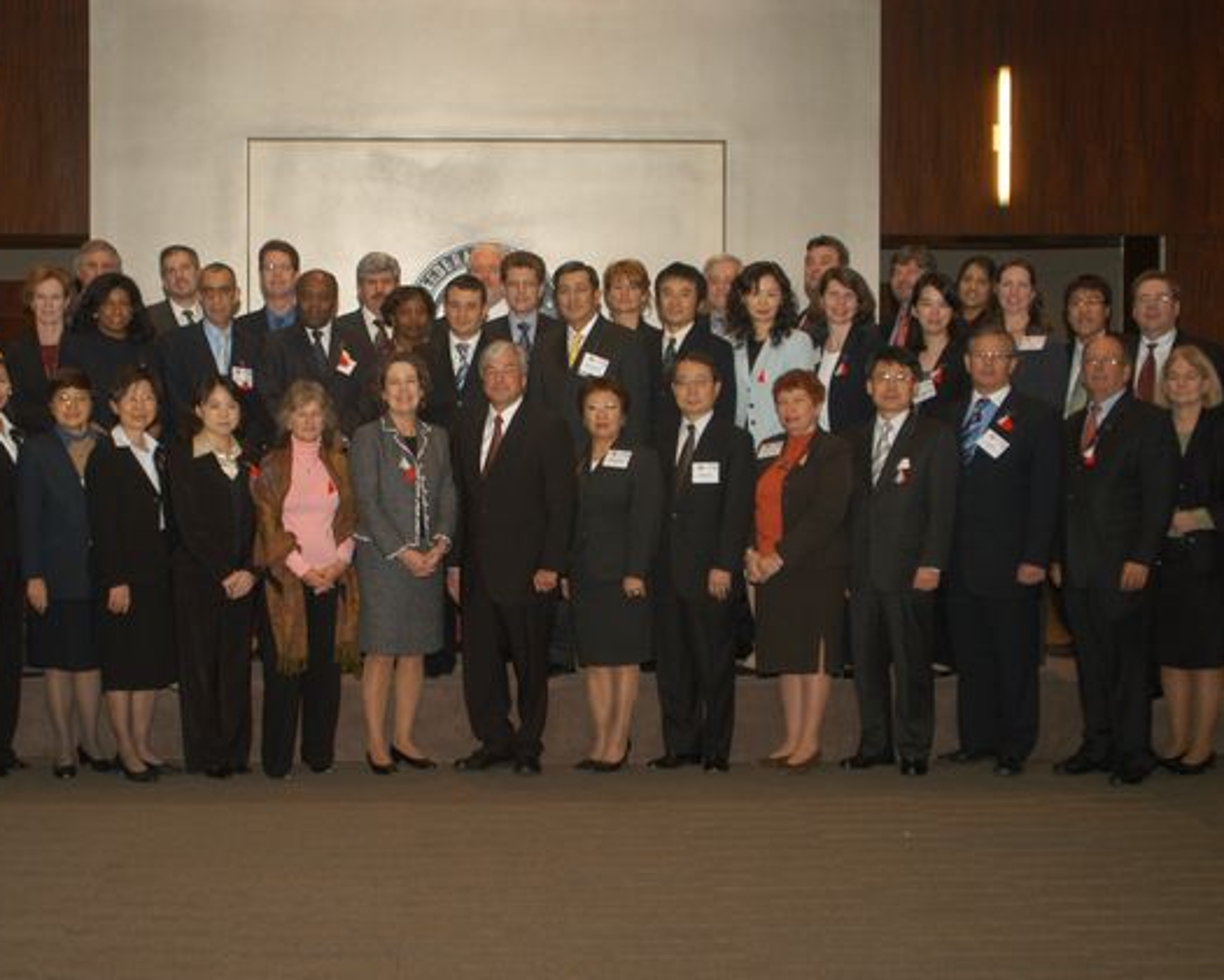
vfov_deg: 31.5
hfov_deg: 38.6
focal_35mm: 48
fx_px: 1739
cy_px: 486
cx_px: 490
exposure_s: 1/60
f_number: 5
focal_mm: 28
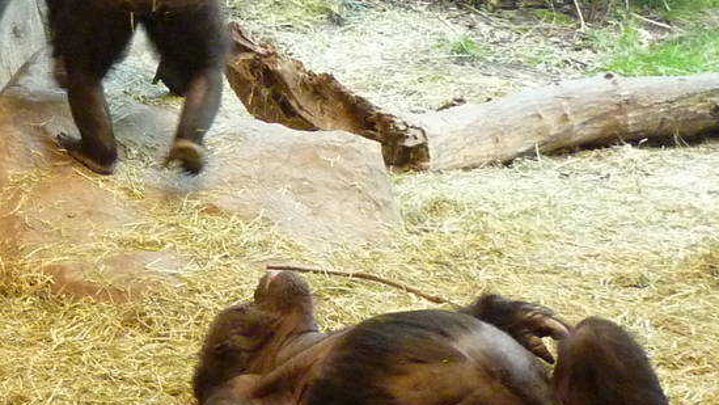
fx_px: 1754
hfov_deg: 21.2
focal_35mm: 92
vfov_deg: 13.1
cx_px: -190
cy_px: 273
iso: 400
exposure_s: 1/40
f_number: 3.4
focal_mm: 4.7
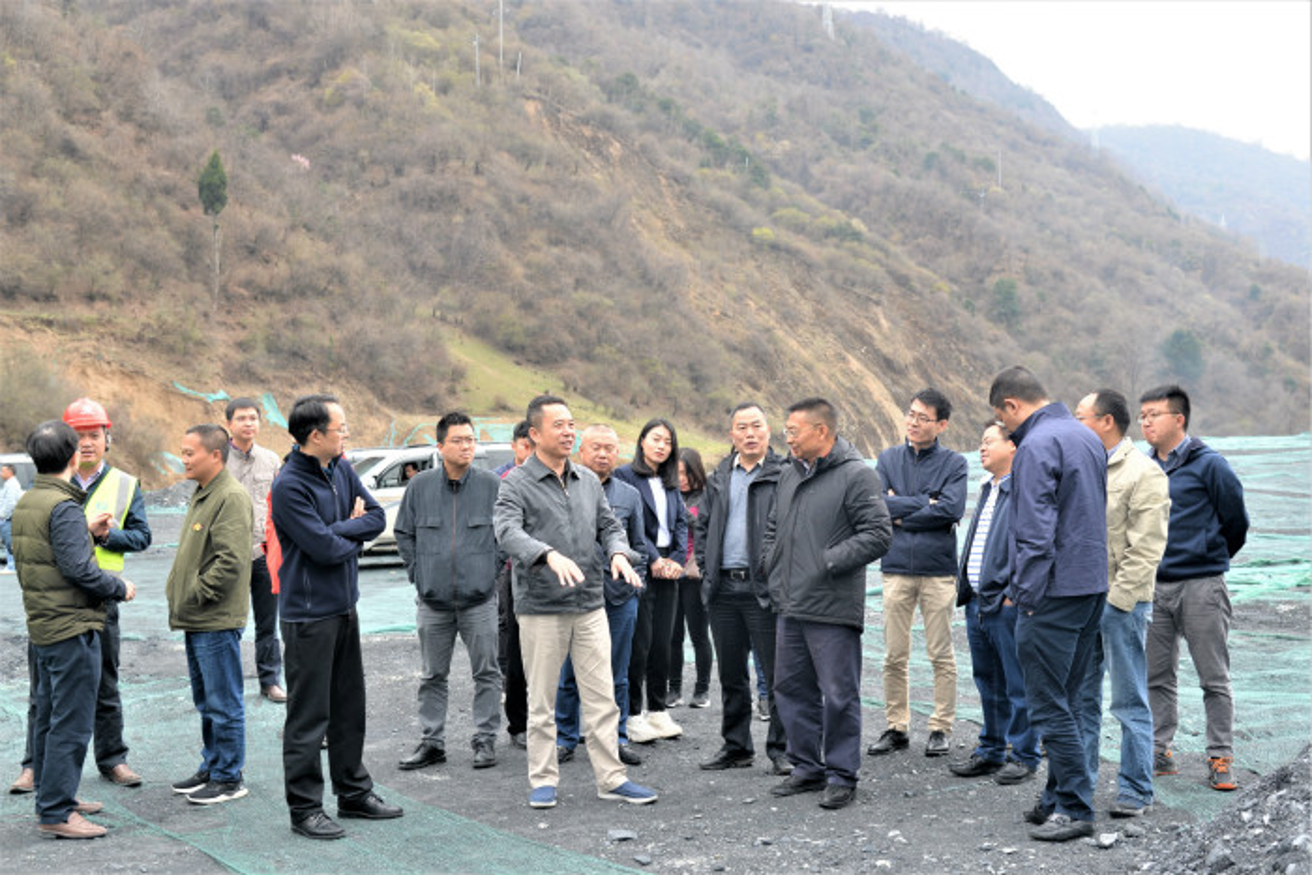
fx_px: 1385
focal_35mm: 38
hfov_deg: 50.7
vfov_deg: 35.1
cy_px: 438
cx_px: 656
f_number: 5.6
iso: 360
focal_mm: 38
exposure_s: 1/125
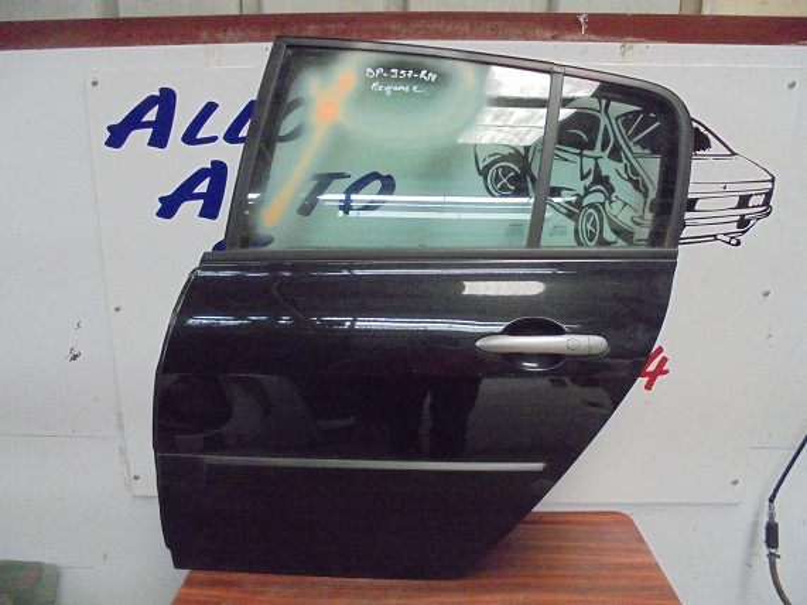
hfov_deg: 67.3
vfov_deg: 53.0
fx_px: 606
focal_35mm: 26
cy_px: 302
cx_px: 404
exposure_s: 1/40
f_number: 3.5
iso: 800
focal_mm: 4.6
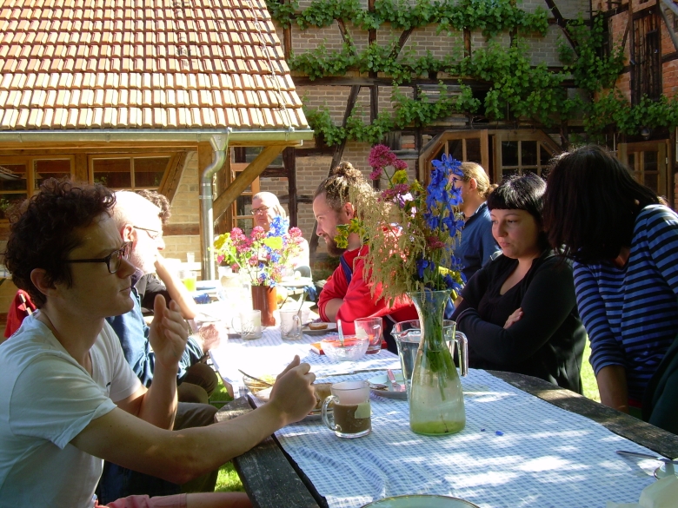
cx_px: 339
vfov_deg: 30.9
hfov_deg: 40.4
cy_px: 254
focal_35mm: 47
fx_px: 921
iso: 50
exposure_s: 1/149
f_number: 3
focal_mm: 7.7
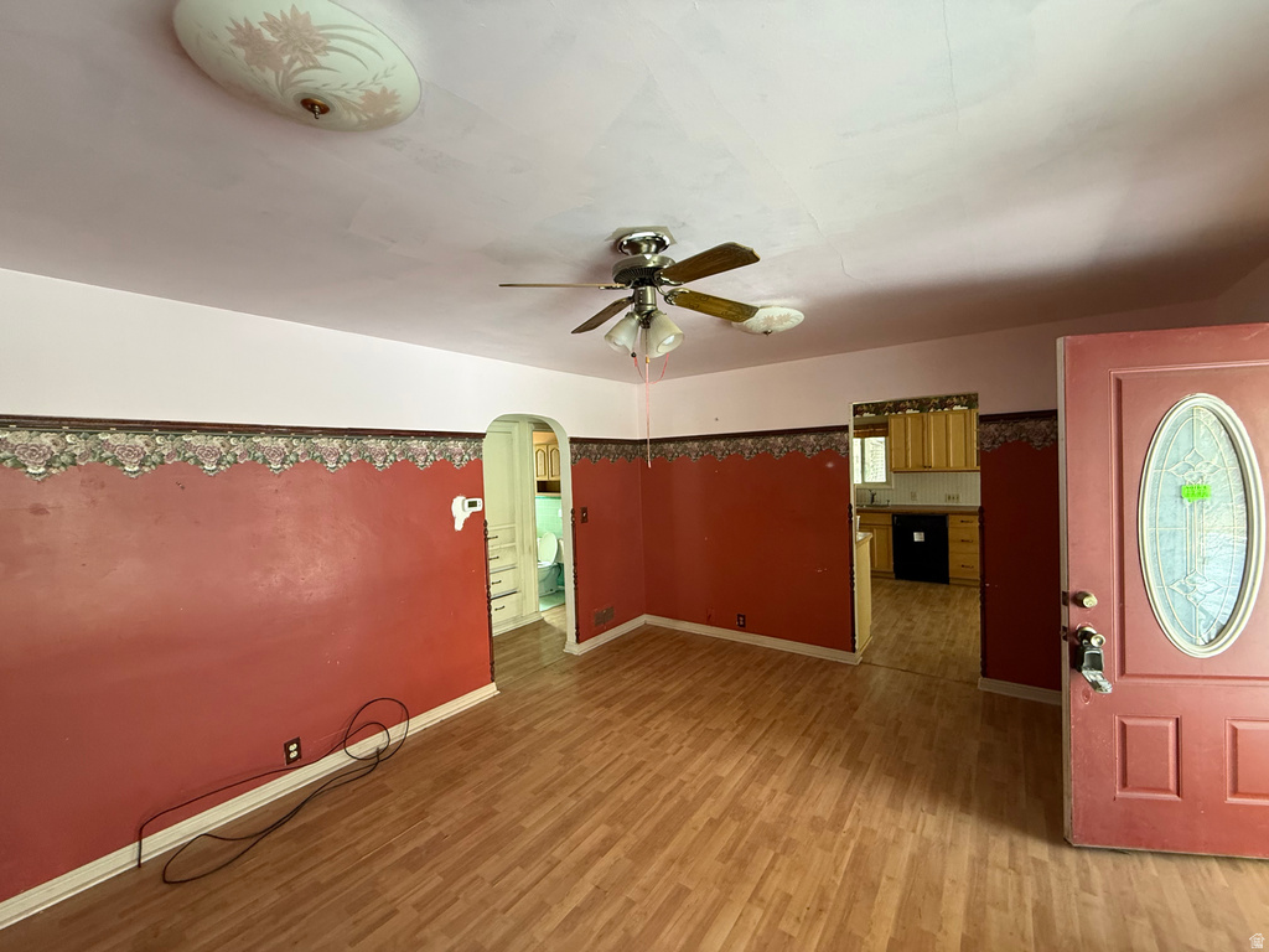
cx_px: 634
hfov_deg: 102.1
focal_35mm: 14
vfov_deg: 85.7
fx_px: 513
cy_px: 476
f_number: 2.2
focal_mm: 2.22
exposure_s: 1/99
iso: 200
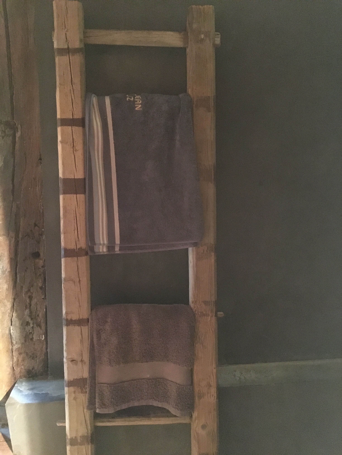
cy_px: 228
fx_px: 382
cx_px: 171
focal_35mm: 29
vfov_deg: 61.7
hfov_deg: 48.2
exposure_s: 1/17
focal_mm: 4.15
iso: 1250
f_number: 2.2
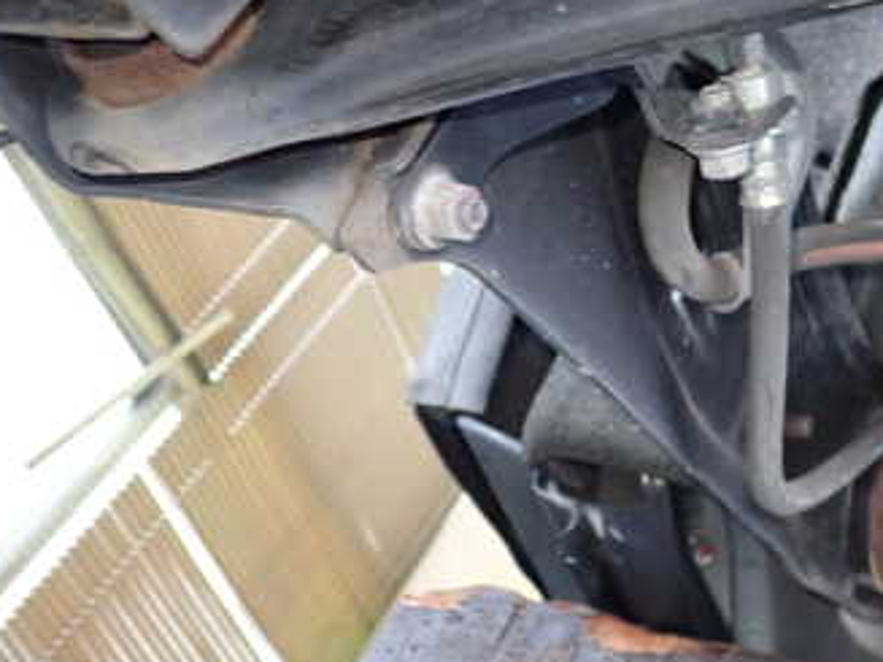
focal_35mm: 55
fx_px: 1402
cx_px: 775
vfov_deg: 25.9
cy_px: 100
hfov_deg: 33.3
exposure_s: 1/25
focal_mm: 5.4
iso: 800
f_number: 2.3
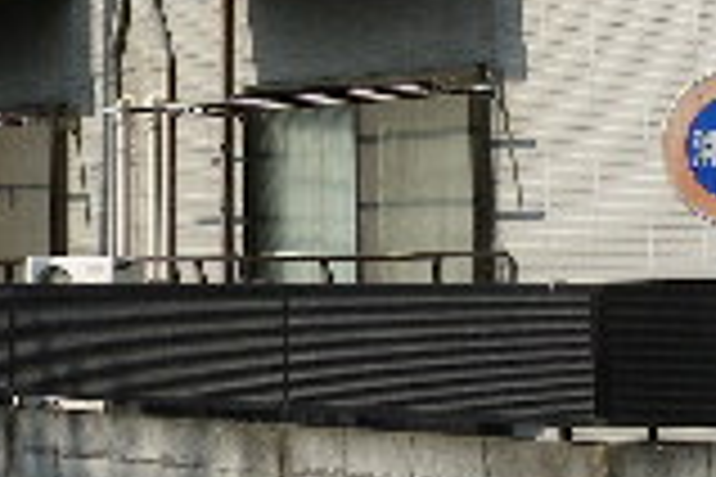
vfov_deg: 11.4
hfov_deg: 17.5
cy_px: -176
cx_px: 392
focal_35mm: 117
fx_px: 2327
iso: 80
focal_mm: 5.05
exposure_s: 1/640
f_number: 3.5
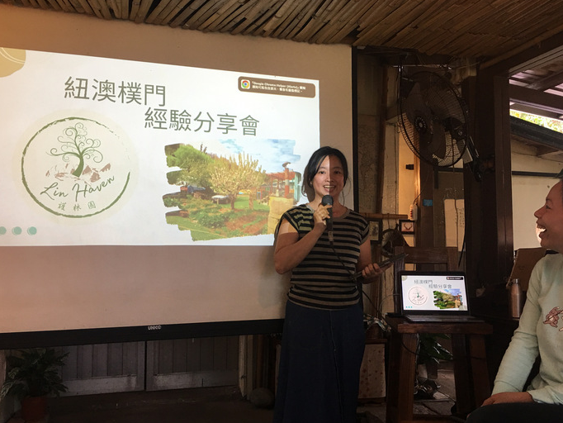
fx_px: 553
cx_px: 301
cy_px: 231
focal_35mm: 34
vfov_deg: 41.8
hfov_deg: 53.9
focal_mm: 4.15
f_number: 2.2
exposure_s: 1/30
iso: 32
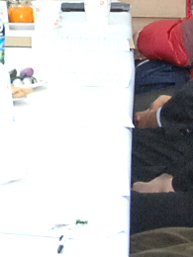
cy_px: -77
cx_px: -233
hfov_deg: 3.0
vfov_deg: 4.0
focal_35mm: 499
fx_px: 3710
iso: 800
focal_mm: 42
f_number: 6.7
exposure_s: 1/60
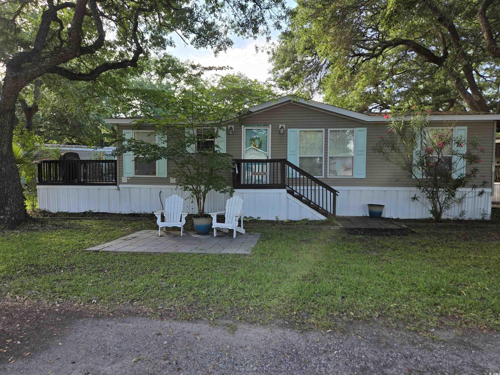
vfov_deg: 58.9
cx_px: 250
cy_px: 188
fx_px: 332
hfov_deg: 73.9
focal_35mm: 23
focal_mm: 5.4
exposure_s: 1/263
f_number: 1.8
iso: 25
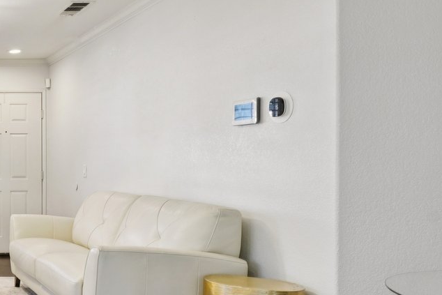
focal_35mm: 42
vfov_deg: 31.8
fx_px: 516
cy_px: 180
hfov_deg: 35.3
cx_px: -102
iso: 400
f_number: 8
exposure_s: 1/20
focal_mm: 13
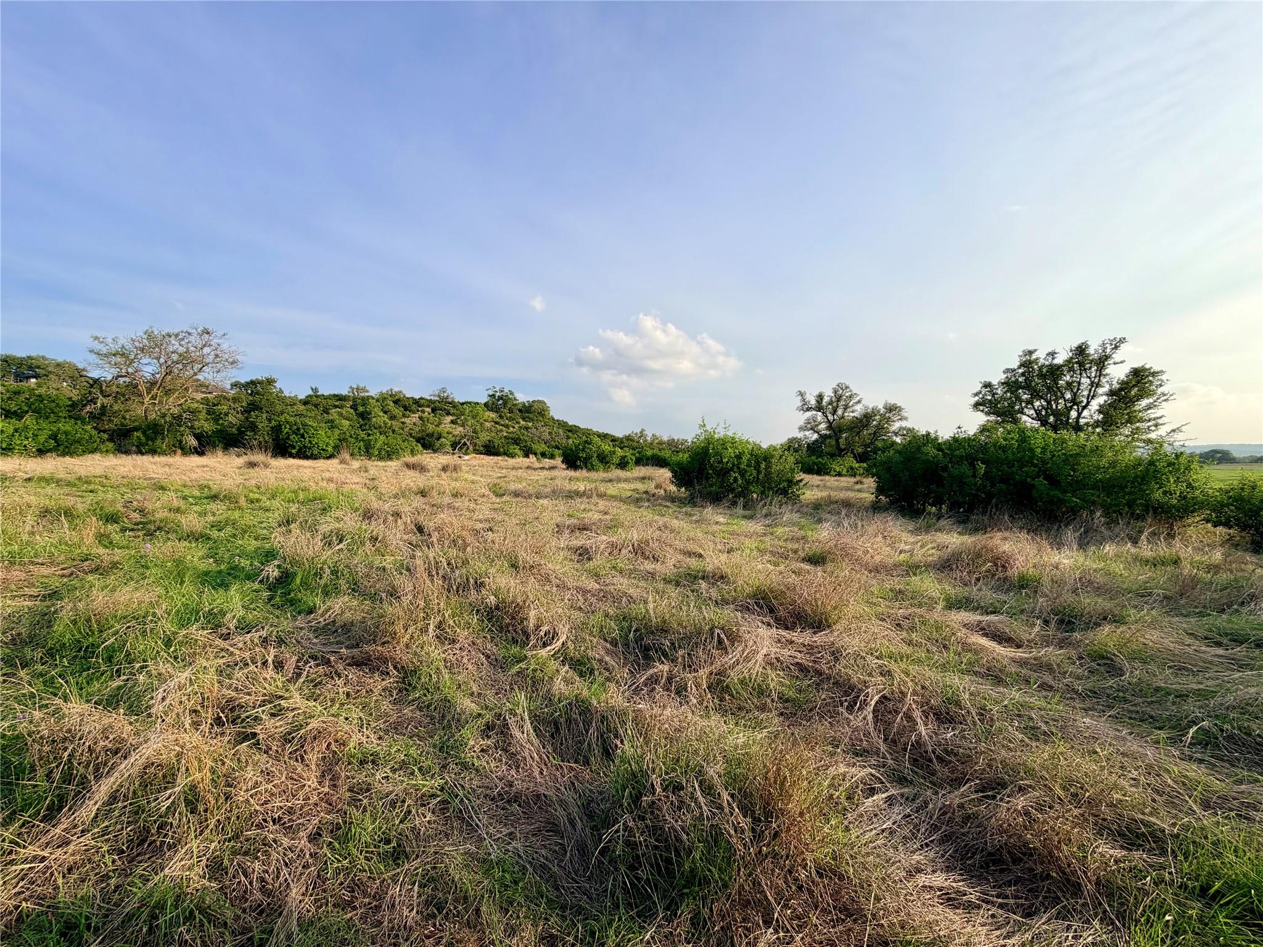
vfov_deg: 85.7
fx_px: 511
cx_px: 632
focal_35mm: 14
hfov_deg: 102.1
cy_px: 474
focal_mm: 2.22
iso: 25
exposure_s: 1/770
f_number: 2.2
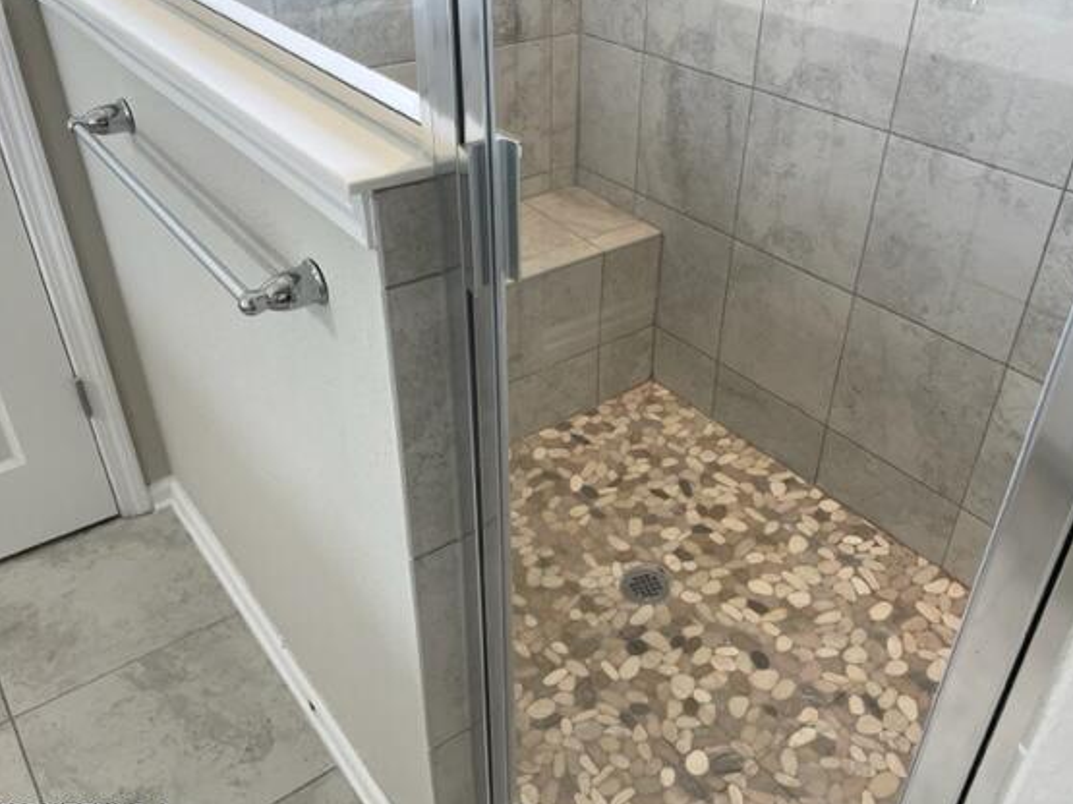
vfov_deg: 46.8
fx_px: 930
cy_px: 390
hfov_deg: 59.9
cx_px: 570
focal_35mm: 30
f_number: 1.6
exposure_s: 1/120
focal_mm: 4.2
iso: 125
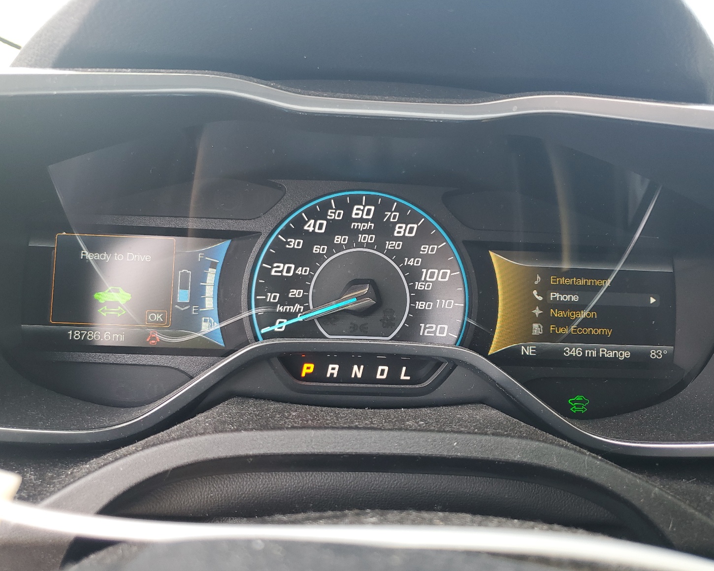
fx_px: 592
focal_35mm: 28
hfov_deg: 62.2
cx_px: 362
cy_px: 286
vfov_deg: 51.5
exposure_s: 1/60.2
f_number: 1.5
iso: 51
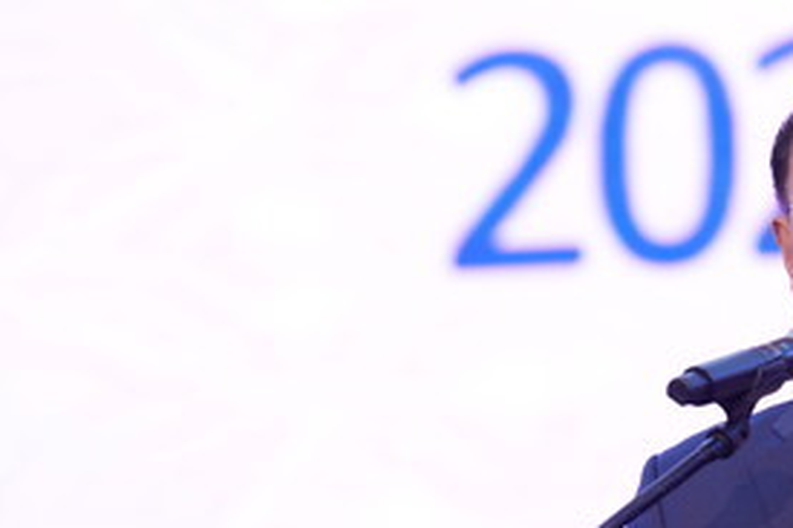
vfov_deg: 3.1
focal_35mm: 436
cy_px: 531
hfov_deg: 4.7
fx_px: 9598
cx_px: 816
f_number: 4
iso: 640
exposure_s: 1/320
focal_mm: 200
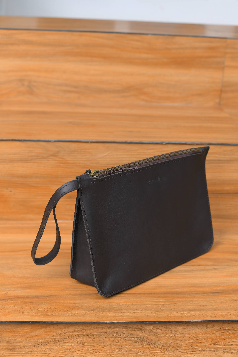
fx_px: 496
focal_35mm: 50
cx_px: 119
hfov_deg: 27.0
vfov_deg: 39.6
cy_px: 178
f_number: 6.3
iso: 320
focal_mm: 50
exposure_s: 1/250
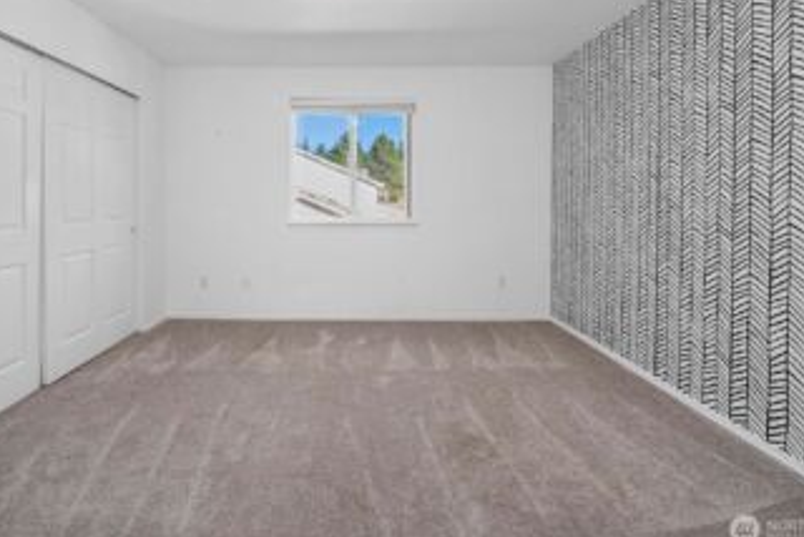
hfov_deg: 100.2
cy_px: 217
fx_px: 335
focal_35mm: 15
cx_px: 372
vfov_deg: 76.6
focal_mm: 12
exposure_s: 1/80
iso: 80
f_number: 7.1
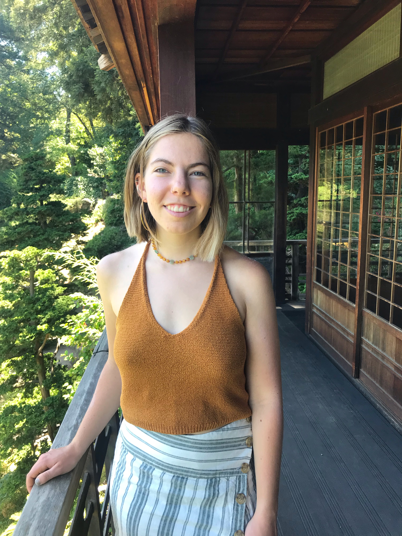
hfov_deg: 49.7
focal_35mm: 28
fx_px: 434
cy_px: 268
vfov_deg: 63.4
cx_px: 201
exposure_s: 1/120
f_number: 1.8
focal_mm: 3.99
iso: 32
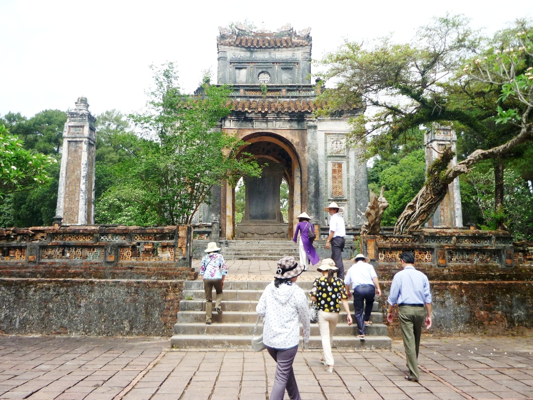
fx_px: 508
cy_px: 200
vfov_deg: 42.9
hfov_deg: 55.4
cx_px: 266
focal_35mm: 33
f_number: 8
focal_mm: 5.5
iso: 100
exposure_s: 1/125
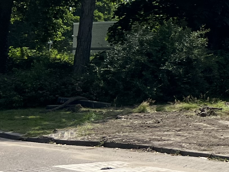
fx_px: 860
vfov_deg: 11.3
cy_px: -16
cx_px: 531
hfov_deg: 12.3
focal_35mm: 130
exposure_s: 1/5882
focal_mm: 5.7
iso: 50
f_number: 1.5
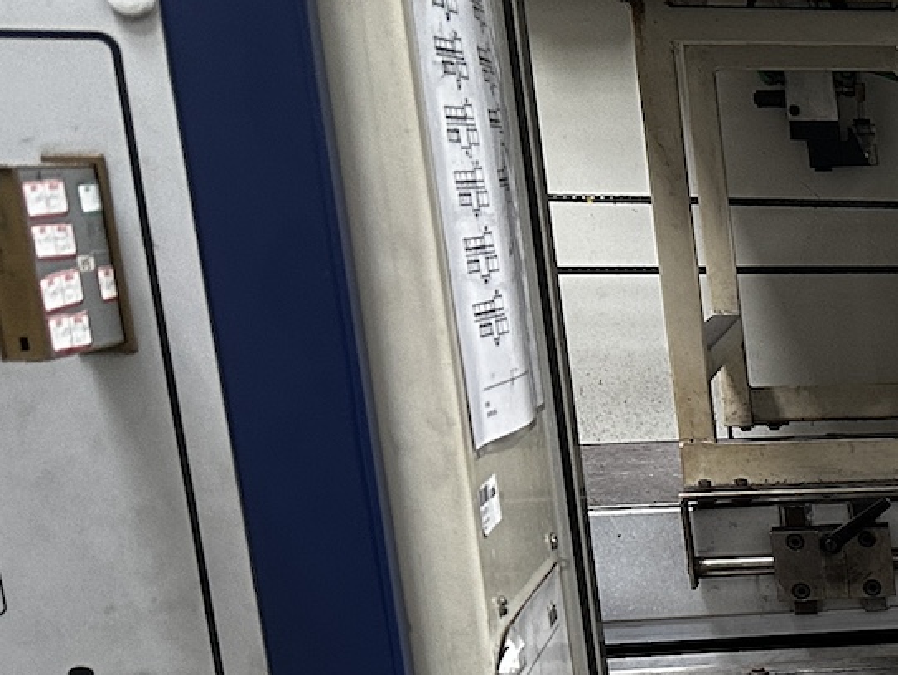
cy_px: 871
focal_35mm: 85
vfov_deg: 16.5
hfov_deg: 18.5
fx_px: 2206
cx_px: 1564
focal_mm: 6.86
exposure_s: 1/102
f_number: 1.78
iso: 250
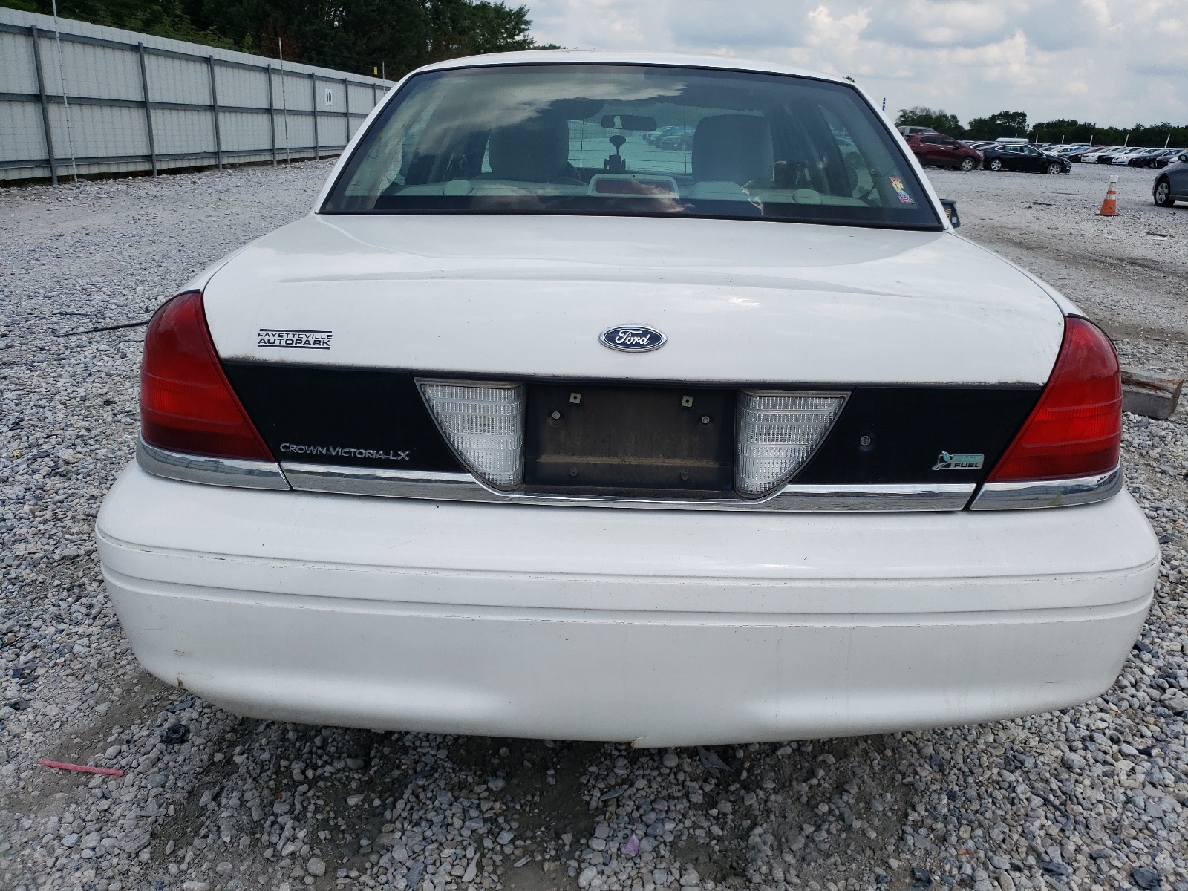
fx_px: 892
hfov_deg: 67.3
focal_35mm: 26
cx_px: 594
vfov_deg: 53.1
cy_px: 446
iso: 50
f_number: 1.5
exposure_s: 1/3333
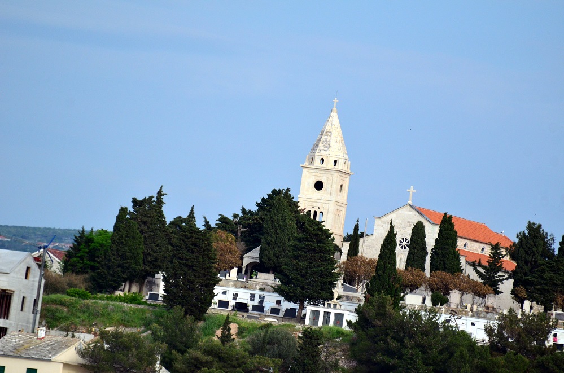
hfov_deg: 4.6
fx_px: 7033
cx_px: 282
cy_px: 186
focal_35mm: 450
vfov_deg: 3.0
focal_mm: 300
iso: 800
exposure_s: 1/3200
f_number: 5.6
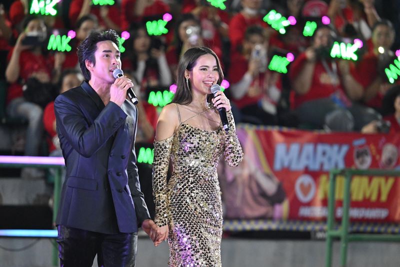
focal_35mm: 400
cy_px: 134
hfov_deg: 5.2
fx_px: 4443
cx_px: 200
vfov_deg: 3.4
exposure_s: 1/1250
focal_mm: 400
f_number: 5
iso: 5000
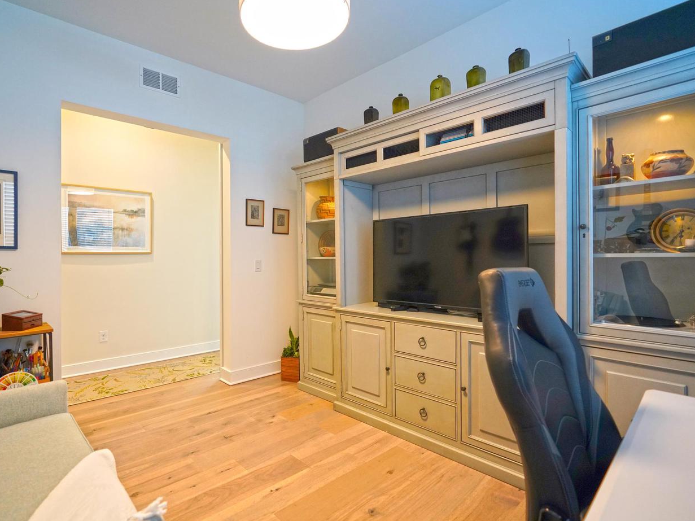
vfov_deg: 71.6
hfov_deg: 87.4
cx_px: 310
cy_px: 259
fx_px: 361
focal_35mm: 18
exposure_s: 1/160
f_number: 3.2
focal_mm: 16
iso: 1600
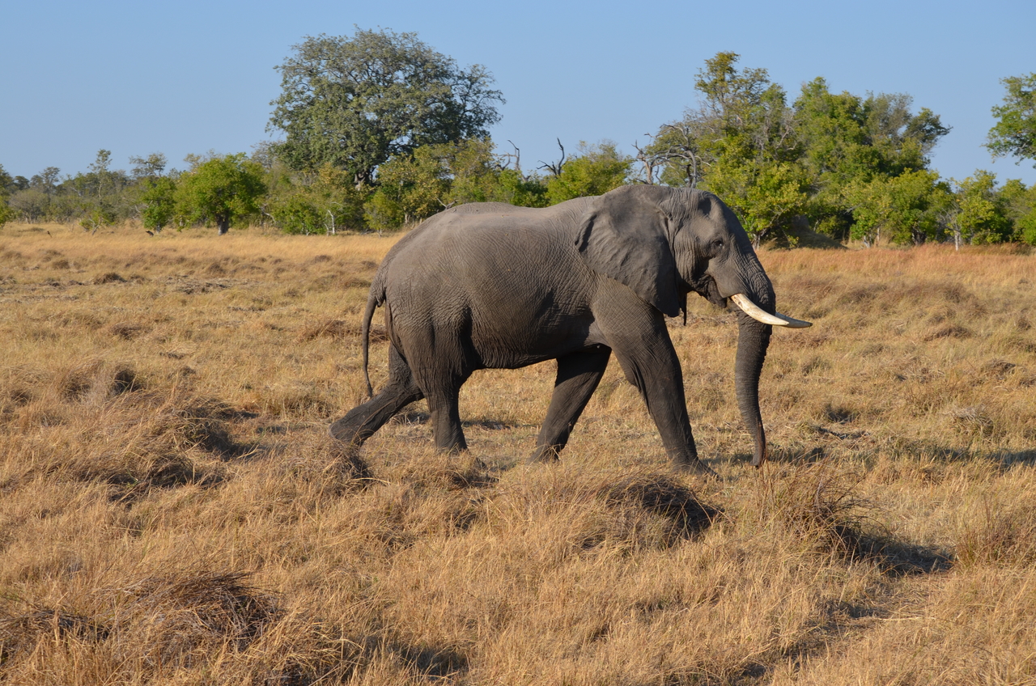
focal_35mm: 82
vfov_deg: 16.5
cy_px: 343
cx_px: 518
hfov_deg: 24.7
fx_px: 2369
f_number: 8
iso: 125
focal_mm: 55
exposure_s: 1/250
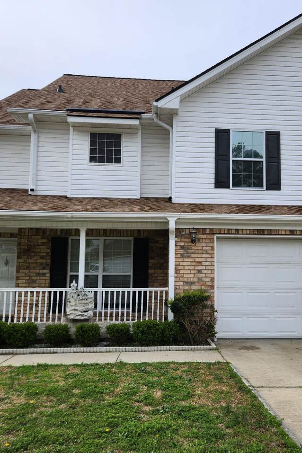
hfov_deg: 40.8
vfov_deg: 58.7
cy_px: 227
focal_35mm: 32
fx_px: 403
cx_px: 189
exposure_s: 1/1422
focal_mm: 5.4
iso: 20
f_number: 1.8
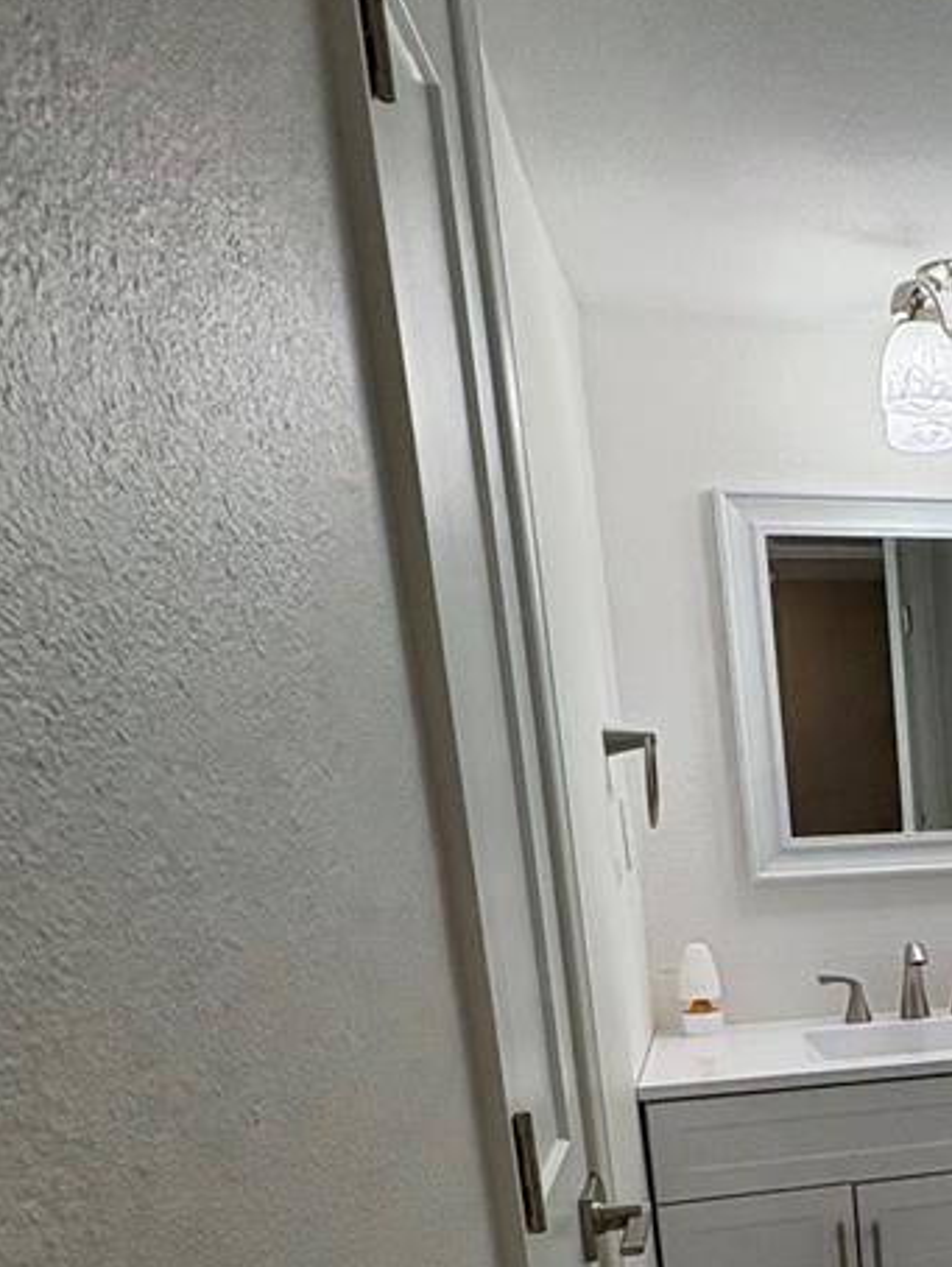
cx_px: 1187
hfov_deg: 31.4
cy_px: 1030
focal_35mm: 37
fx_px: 1355
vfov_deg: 47.2
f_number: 2.2
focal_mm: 2.22
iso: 125
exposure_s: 1/123
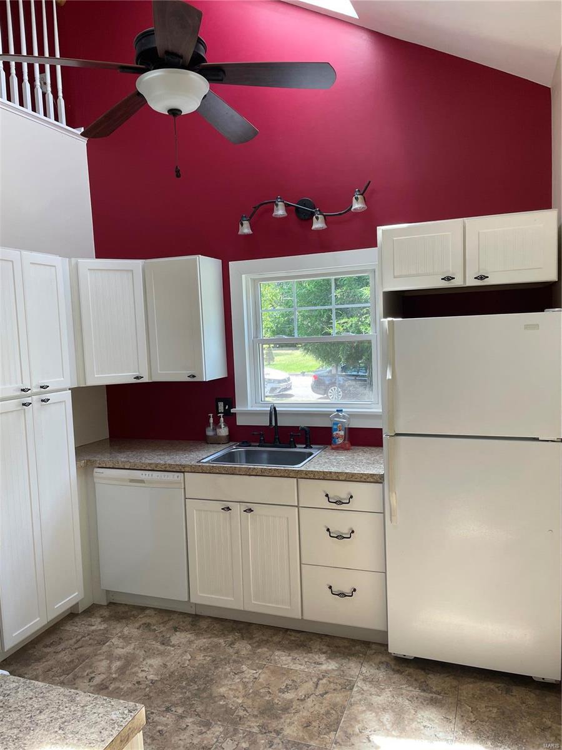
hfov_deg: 53.1
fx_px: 563
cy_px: 375
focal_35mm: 26
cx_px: 281
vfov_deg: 67.3
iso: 64
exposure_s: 1/121
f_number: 1.6
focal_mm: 4.2
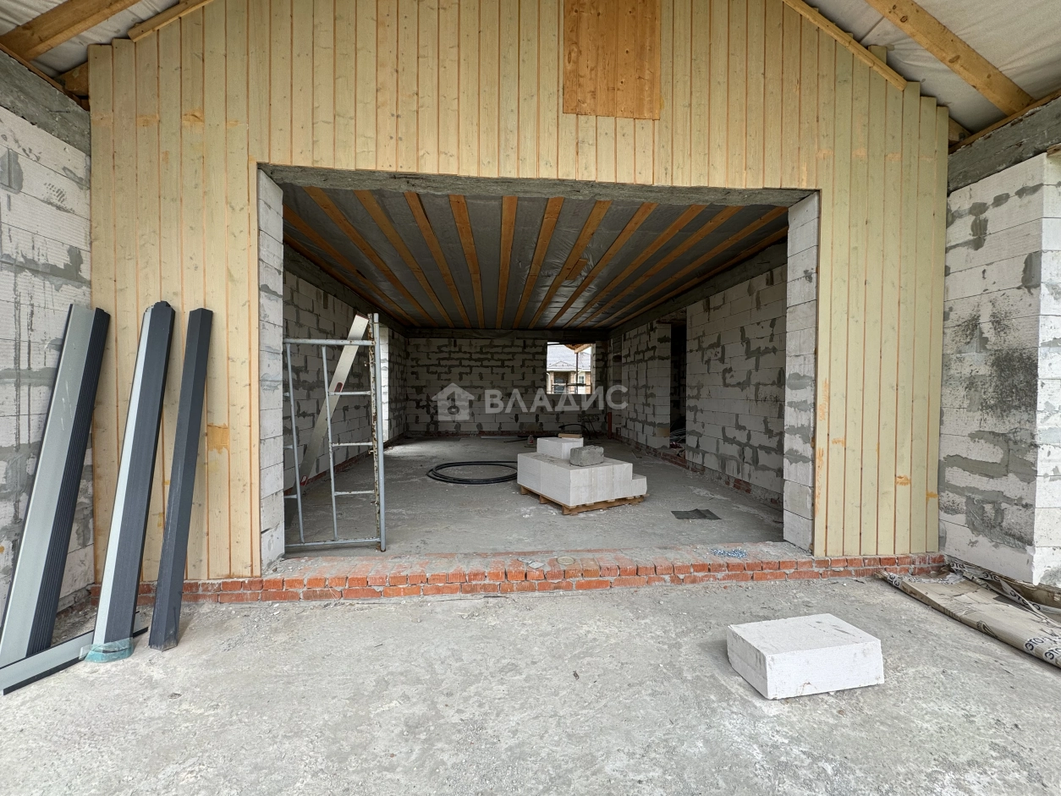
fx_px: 429
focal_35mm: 14
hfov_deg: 102.1
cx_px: 530
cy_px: 398
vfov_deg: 85.7
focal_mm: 2.22
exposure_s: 1/223
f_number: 2.2
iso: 40
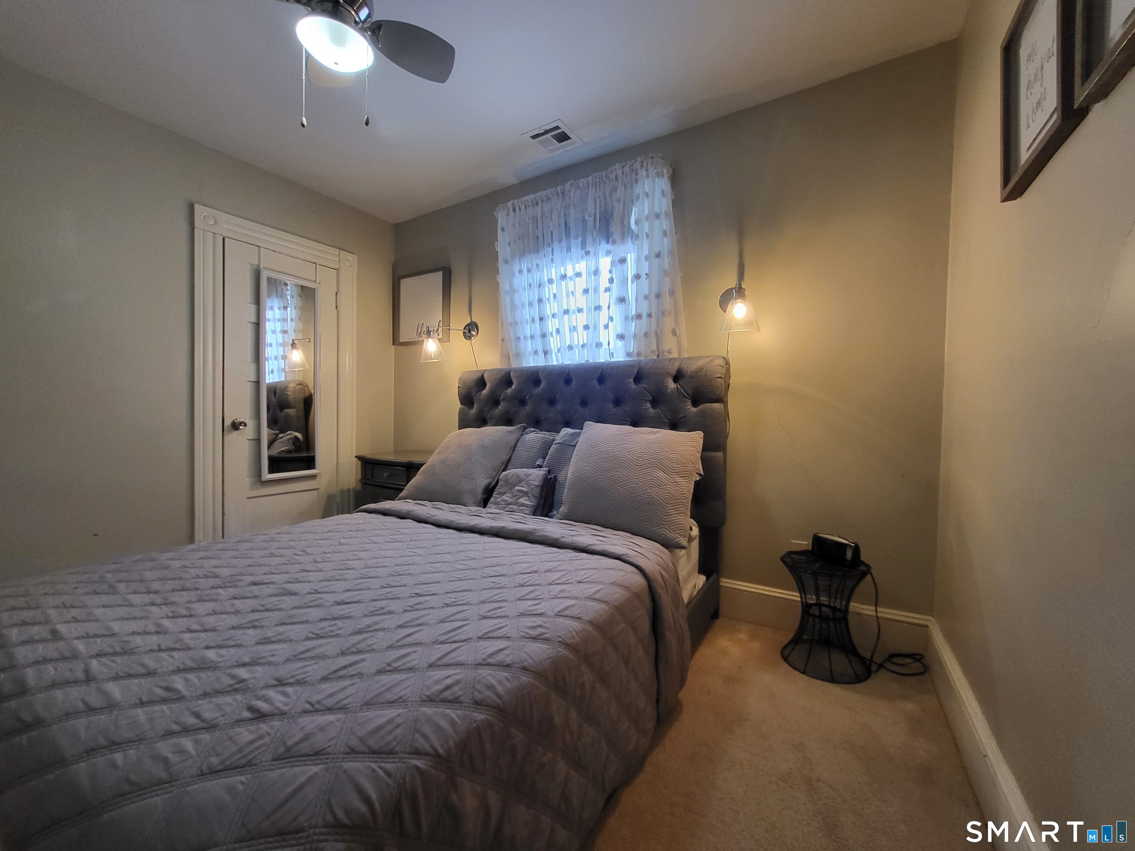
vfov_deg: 89.9
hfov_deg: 106.2
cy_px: 426
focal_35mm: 13
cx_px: 568
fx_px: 426
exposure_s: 1/60
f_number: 2.2
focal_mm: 1.74
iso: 320
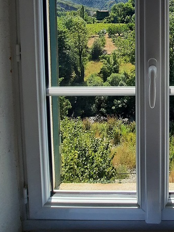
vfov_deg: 53.0
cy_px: 25
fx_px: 201
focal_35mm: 30
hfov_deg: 42.8
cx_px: 157
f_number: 2.2
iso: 40
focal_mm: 1.74
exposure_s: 1/990
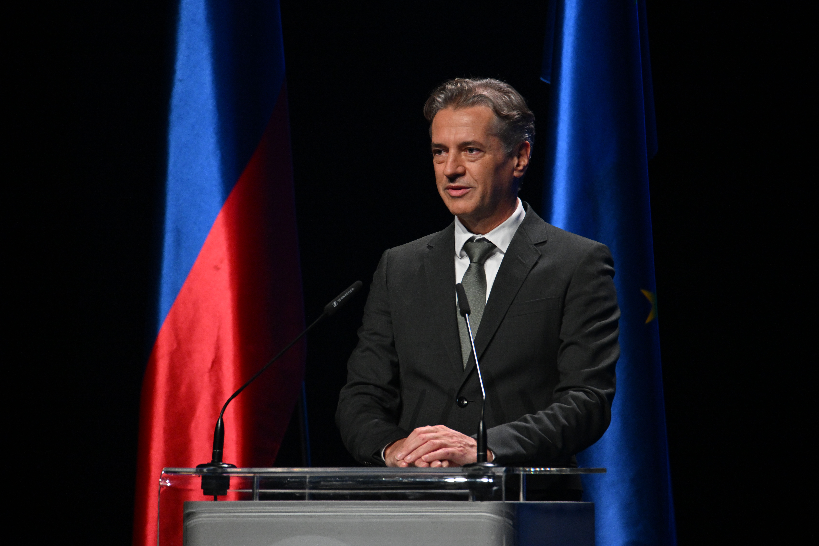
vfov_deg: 2.7
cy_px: 273
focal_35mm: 500
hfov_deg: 4.1
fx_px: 11374
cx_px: 410
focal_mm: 500
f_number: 6.3
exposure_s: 1/125
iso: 3200
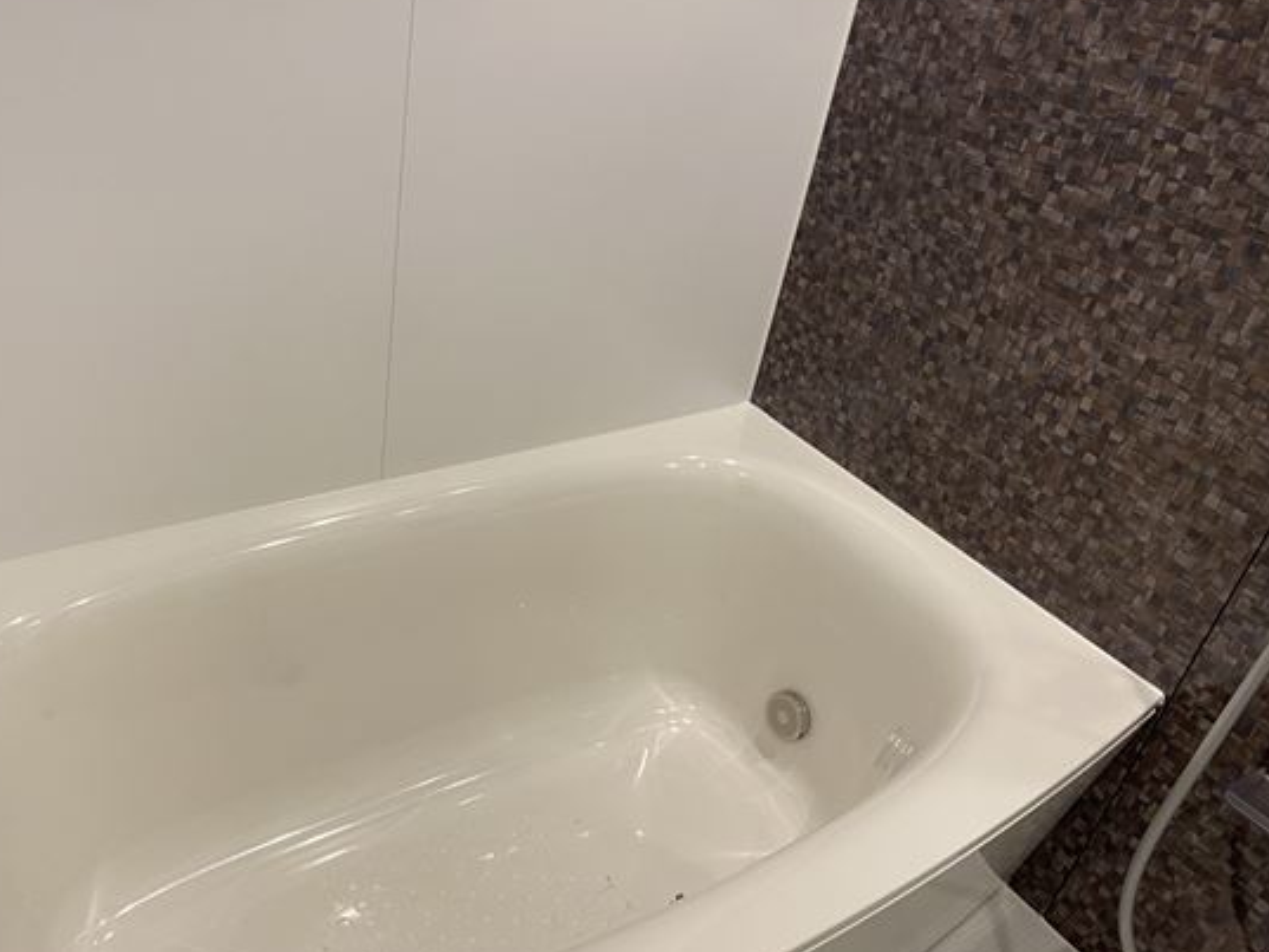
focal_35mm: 31
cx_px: 532
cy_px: 494
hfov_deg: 58.0
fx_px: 1137
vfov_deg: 45.4
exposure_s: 1/50
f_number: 1.8
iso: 64
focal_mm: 4.25
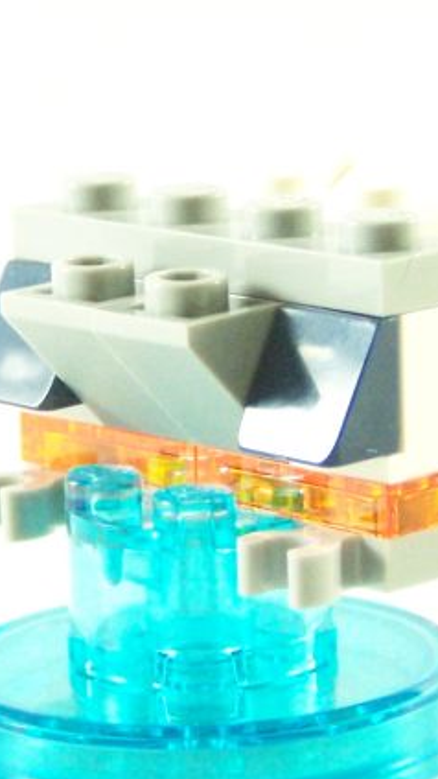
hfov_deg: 6.1
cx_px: 186
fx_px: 4087
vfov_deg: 10.9
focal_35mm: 198
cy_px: 313
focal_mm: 12.4
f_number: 3.2
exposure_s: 1/60
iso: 400
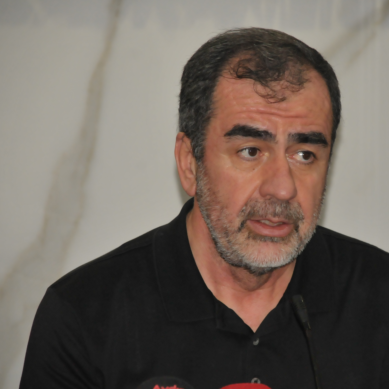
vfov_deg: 6.7
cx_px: 266
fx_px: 3301
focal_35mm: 260
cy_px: 194
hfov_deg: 6.7
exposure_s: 1/250
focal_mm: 135
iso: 1600
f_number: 5.6
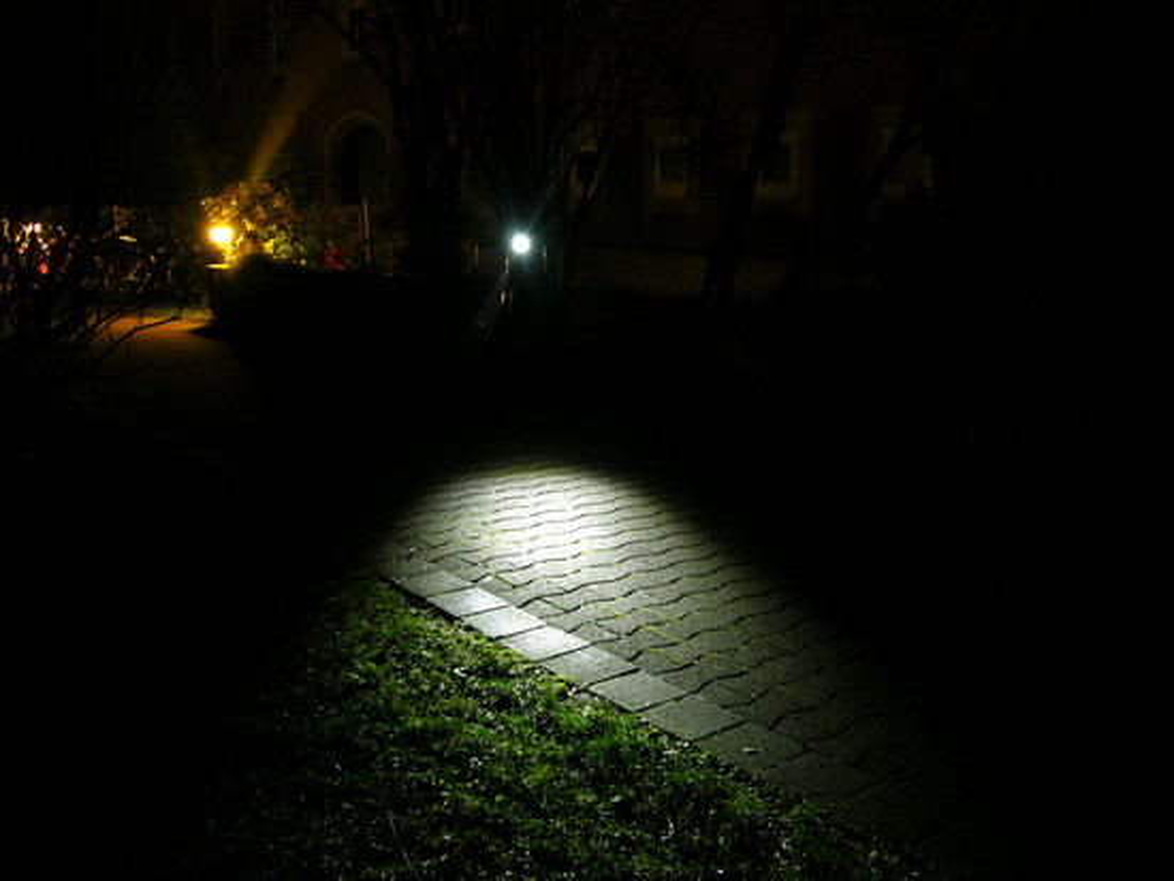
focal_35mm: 35
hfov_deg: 52.6
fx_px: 1188
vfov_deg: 40.7
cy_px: 440
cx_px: 587
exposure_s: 5.42
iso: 50
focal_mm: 8.9
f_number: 4
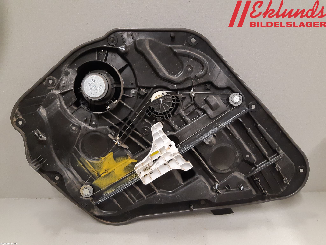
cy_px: 122
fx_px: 245
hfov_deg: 67.3
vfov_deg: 53.1
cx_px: 163
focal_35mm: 26
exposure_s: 1/50
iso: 200
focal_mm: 3.93
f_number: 1.7
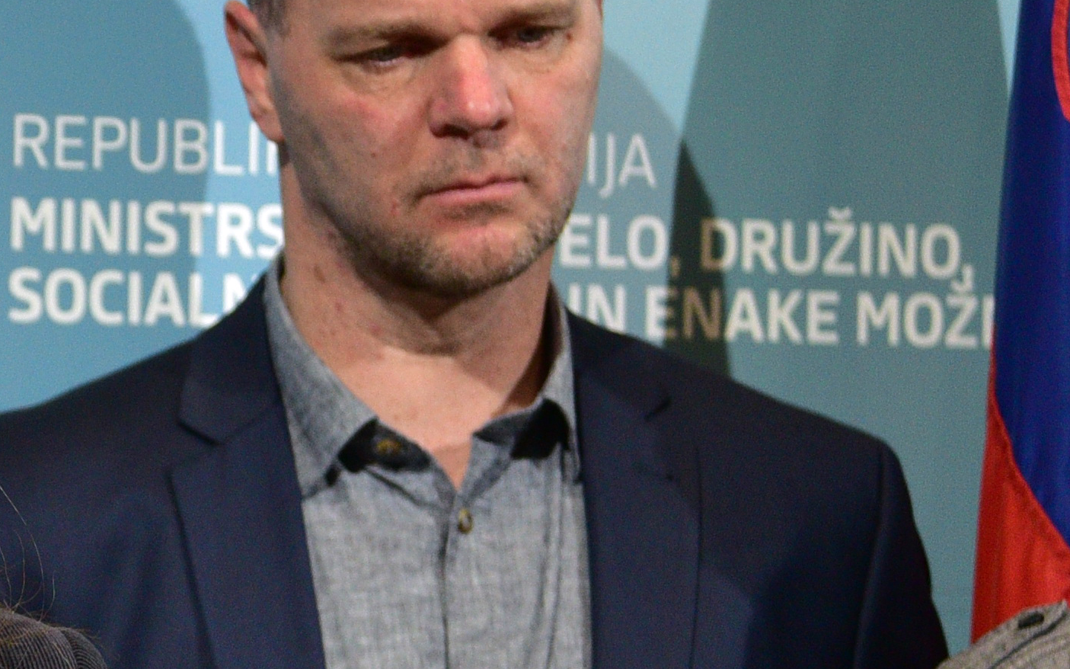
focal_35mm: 358
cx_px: -325
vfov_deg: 3.7
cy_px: 680
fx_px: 10439
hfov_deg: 5.8
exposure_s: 1/500
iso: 1250
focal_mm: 82
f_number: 2.8
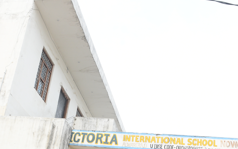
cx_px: 121
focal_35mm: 58
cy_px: 162
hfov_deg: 35.1
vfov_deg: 21.3
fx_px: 376
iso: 400
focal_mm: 18
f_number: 10
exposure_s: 1/160
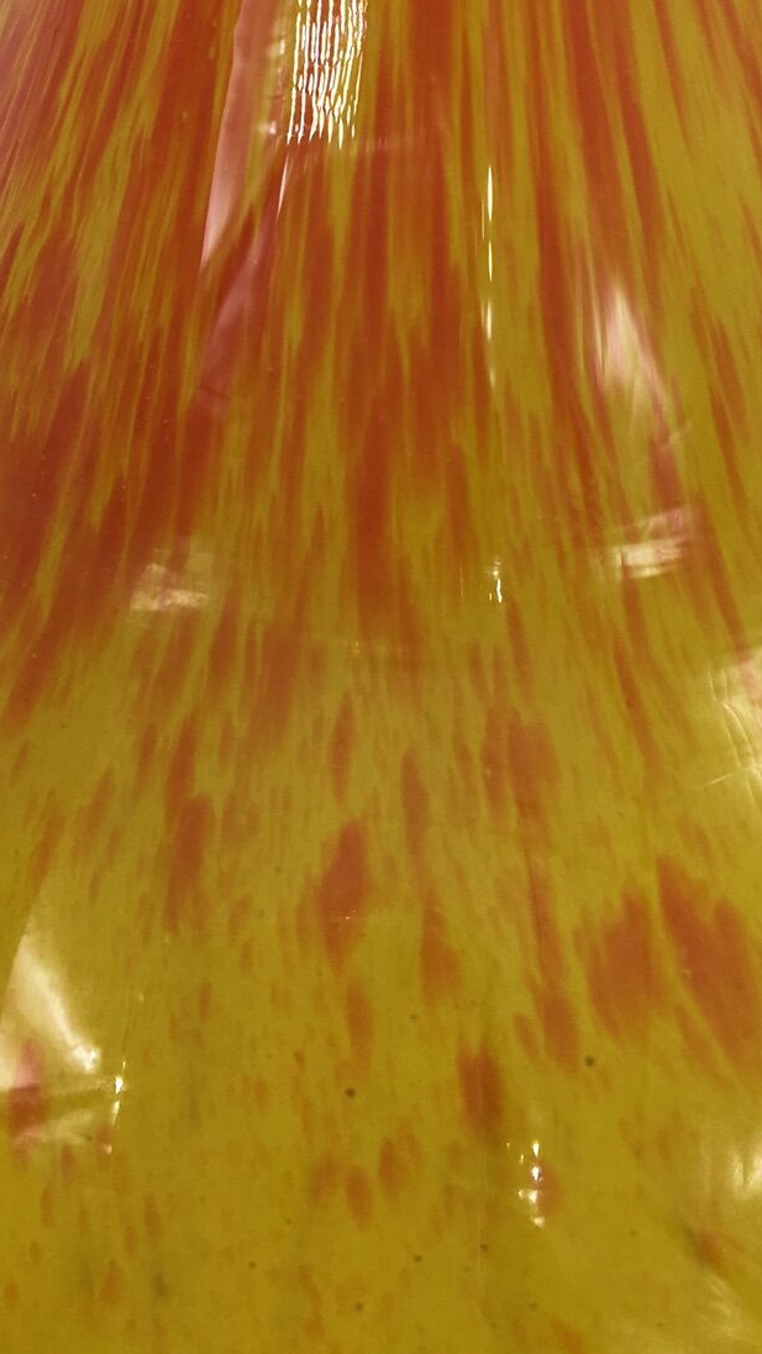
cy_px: 344
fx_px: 2119
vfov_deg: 34.7
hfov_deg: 20.4
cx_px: 408
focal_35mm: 59
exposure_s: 1/159
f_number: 2.2
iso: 25
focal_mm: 4.15
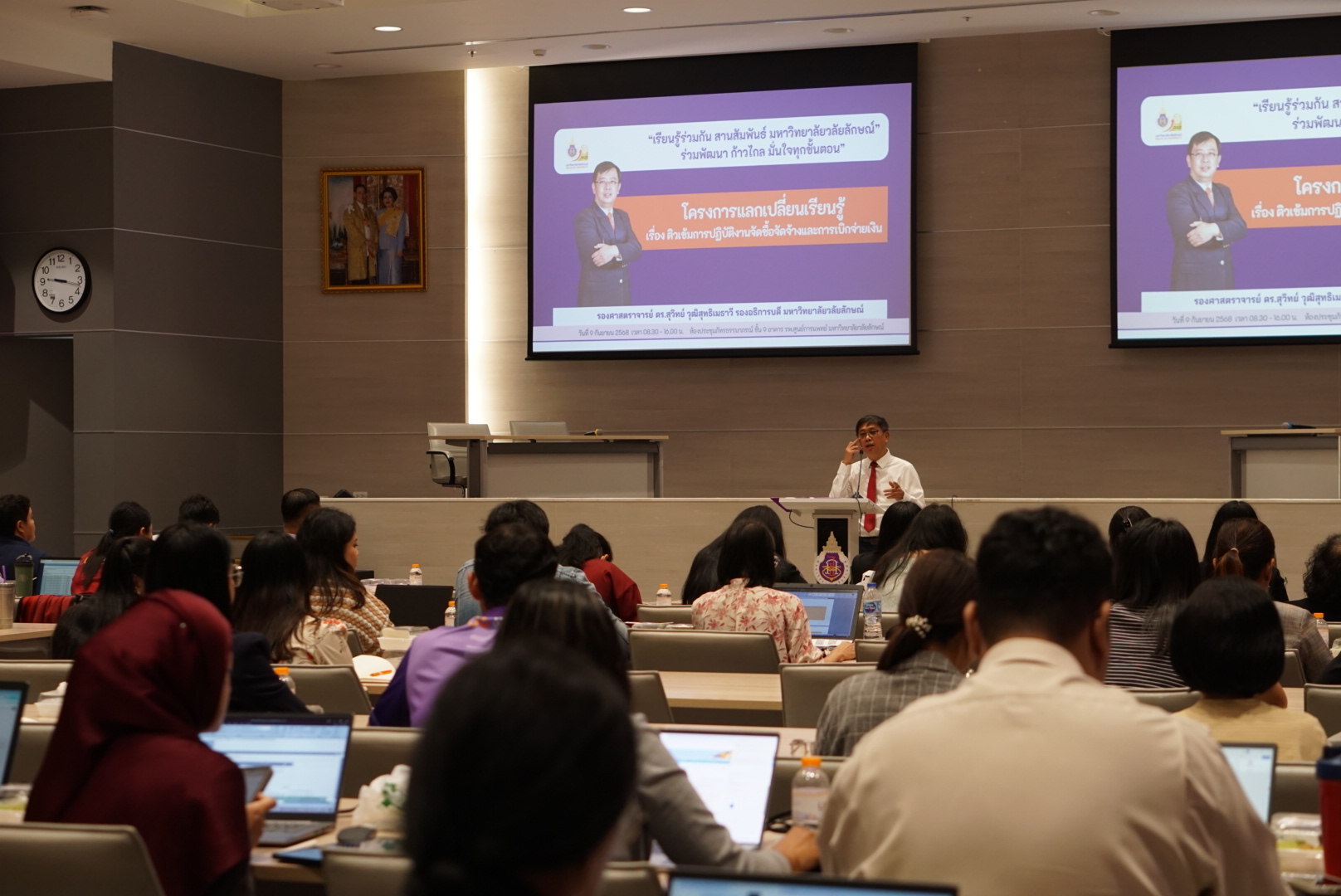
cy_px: 448
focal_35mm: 75
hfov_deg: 27.0
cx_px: 670
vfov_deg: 18.2
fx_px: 2796
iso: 500
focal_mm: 50
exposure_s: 1/80
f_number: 3.5
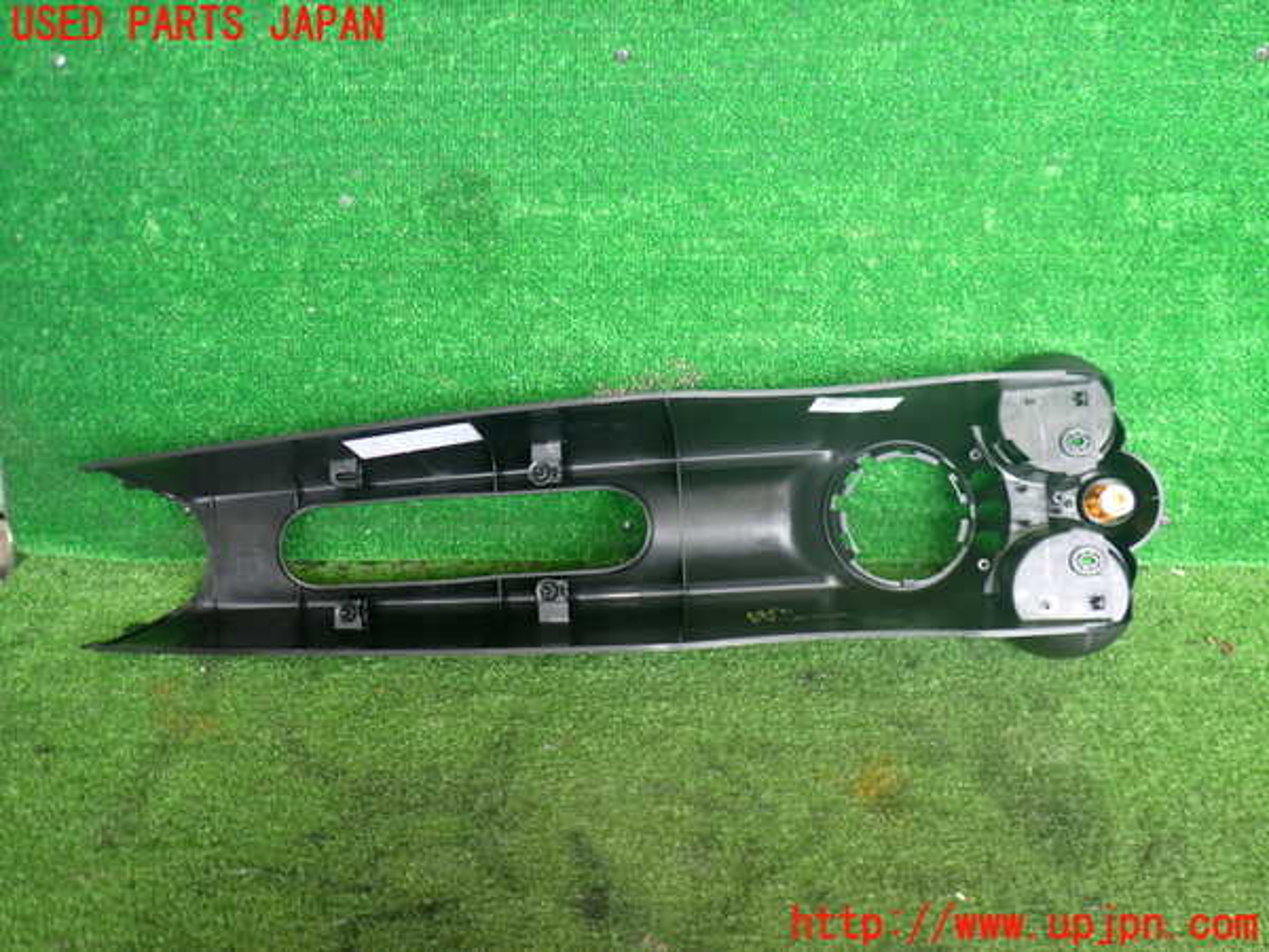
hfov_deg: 60.0
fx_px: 1100
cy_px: 476
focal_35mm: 30
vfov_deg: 46.8
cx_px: 634
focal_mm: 5.4
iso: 200
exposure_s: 1/60
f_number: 2.3
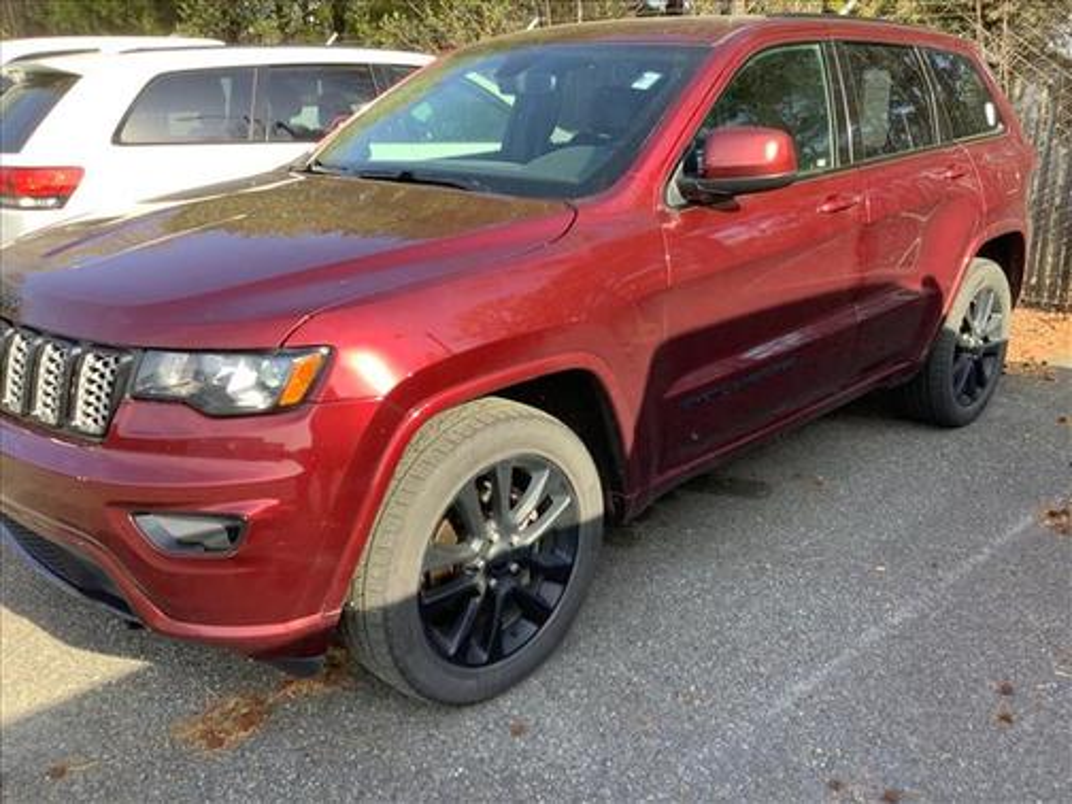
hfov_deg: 58.4
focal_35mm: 31
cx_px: 536
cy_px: 402
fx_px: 960
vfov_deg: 45.4
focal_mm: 3.3
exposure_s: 1/120
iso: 25
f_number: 2.4
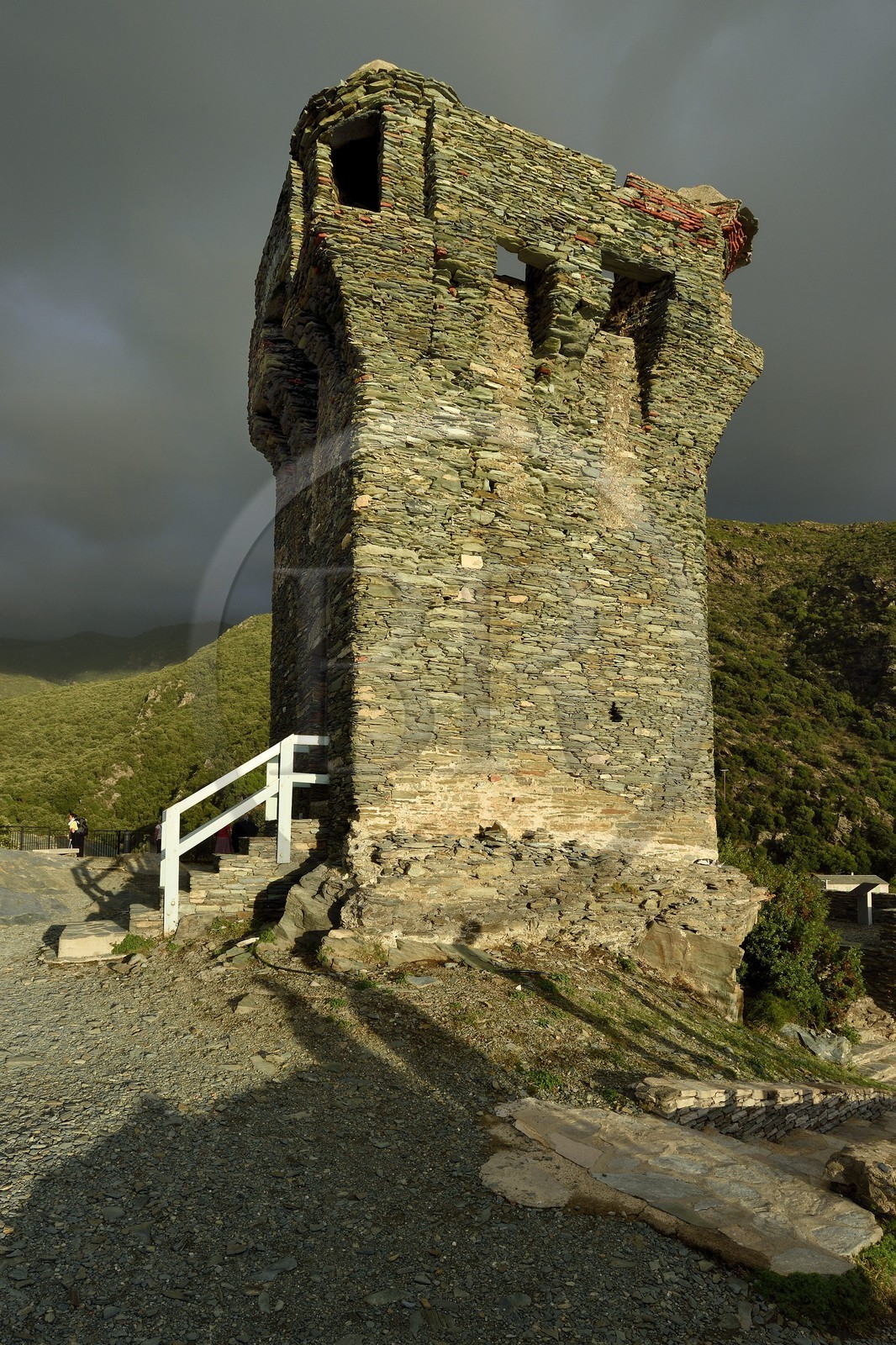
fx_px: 710
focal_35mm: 19
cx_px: 448
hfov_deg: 64.5
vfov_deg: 86.9
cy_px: 672
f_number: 13
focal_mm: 19
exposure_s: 1/200
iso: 200
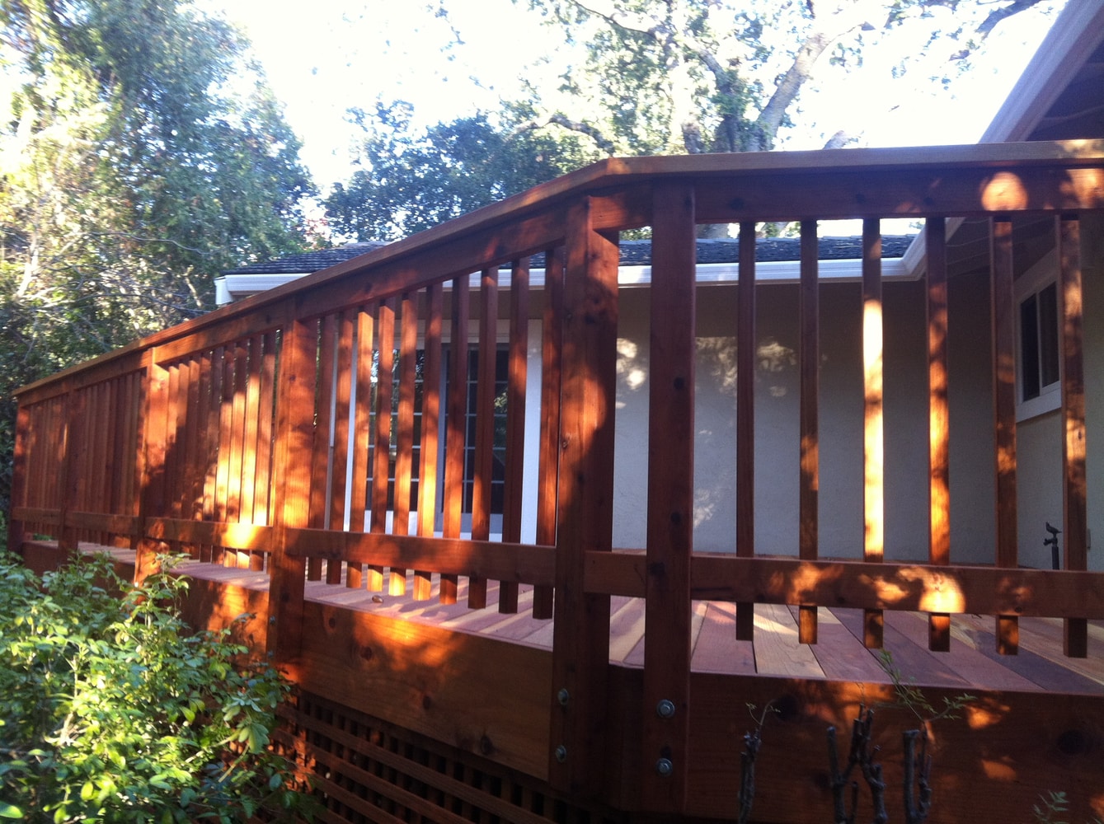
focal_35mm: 35
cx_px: 552
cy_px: 412
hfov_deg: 52.7
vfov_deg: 40.6
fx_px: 1115
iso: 100
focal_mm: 3.85
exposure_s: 1/60
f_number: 2.8
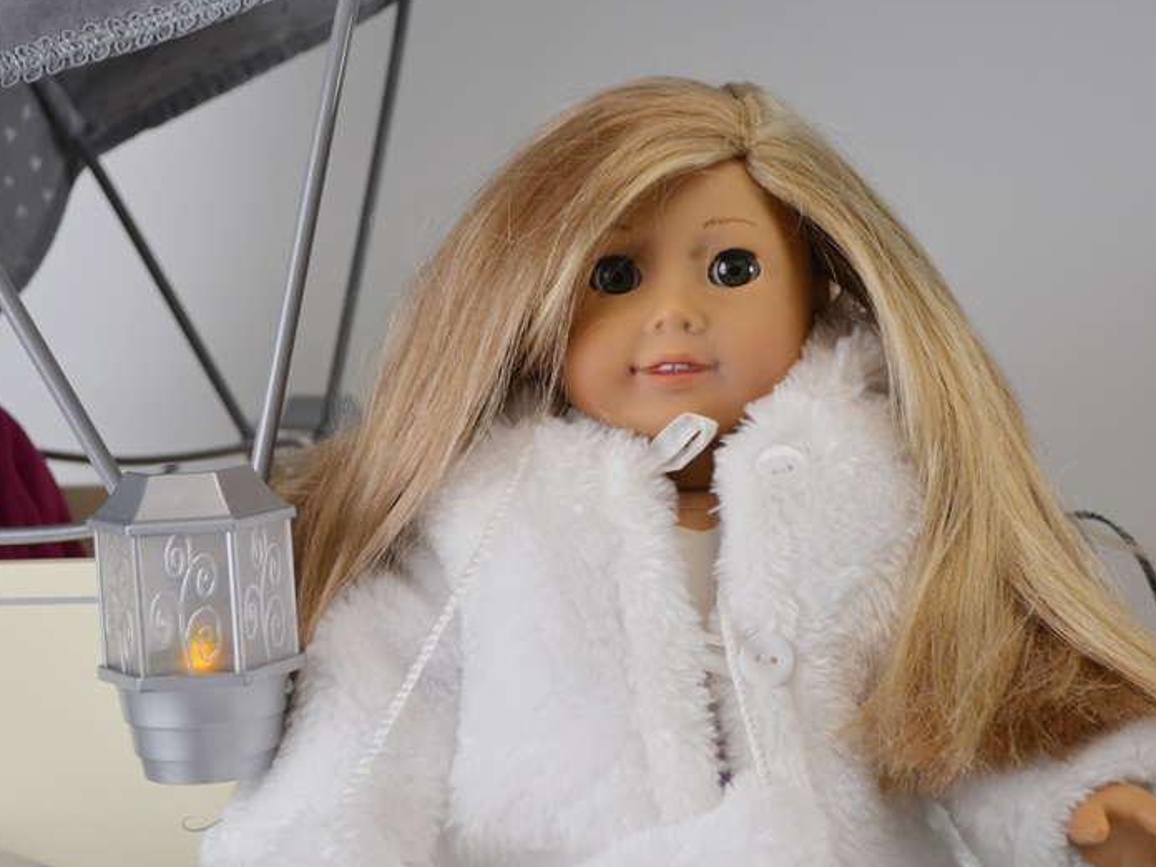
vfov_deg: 18.0
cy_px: 448
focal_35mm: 82
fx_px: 2738
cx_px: 669
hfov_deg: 23.8
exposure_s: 1/125
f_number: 5.6
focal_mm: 44
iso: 200
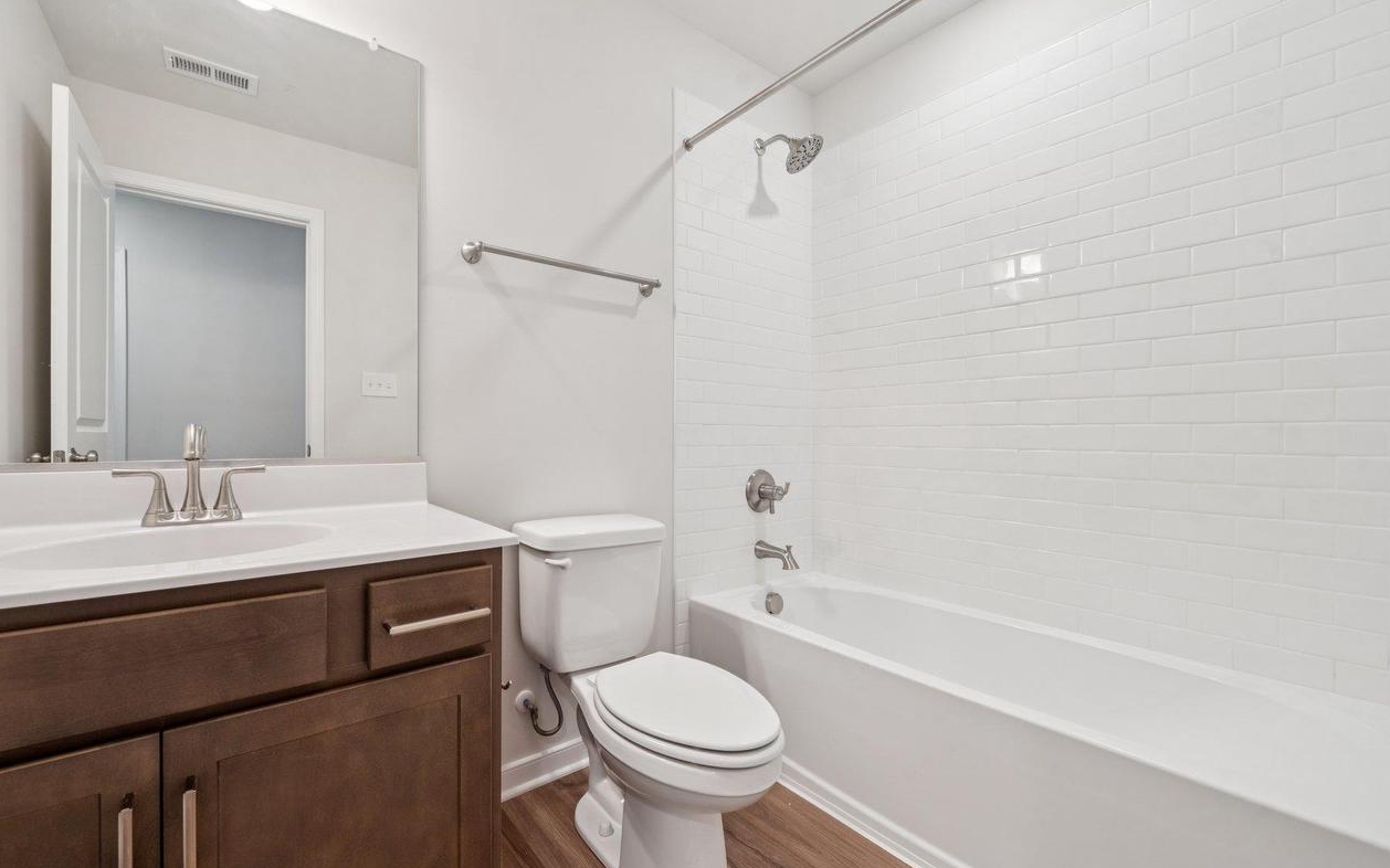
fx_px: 530
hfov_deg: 104.9
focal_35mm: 14
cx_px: 623
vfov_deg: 78.6
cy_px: 432
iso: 100
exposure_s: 1/8
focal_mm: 12
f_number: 8
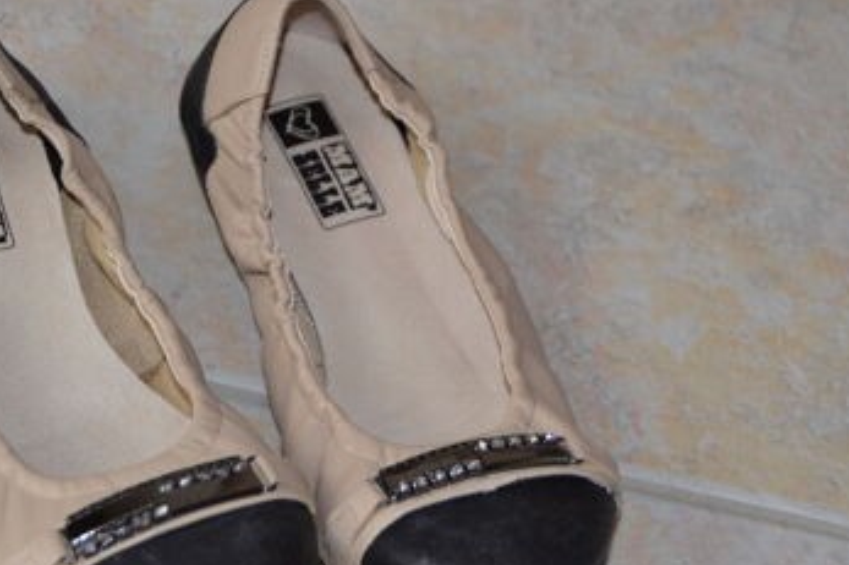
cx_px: 377
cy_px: 306
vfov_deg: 16.4
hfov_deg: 24.5
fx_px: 1956
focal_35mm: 83
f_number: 5
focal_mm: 40
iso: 900
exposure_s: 1/60
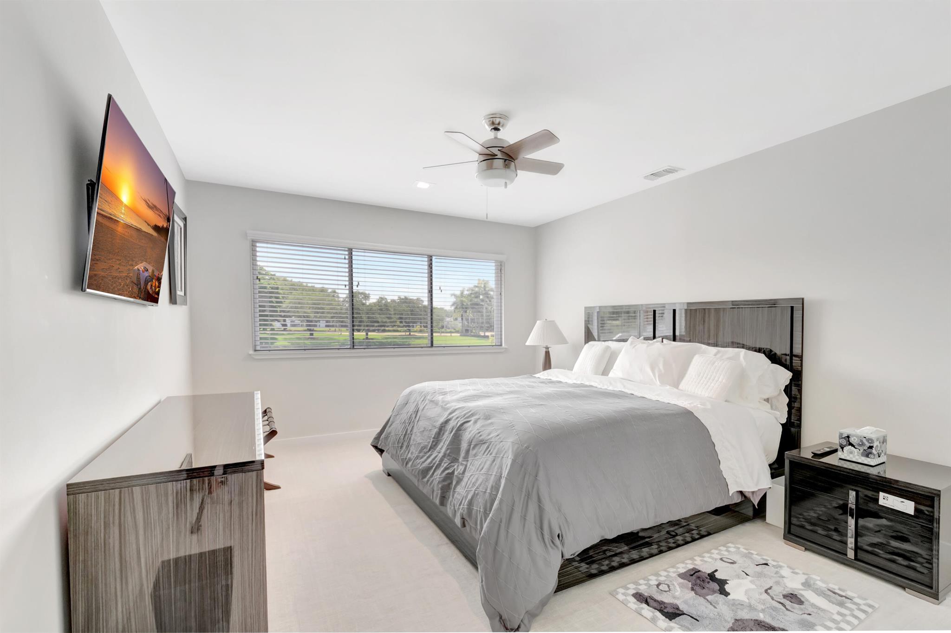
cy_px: 316
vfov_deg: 77.3
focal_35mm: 15
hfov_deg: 100.4
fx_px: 396
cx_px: 476
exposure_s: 1/13
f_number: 8
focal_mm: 10
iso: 640
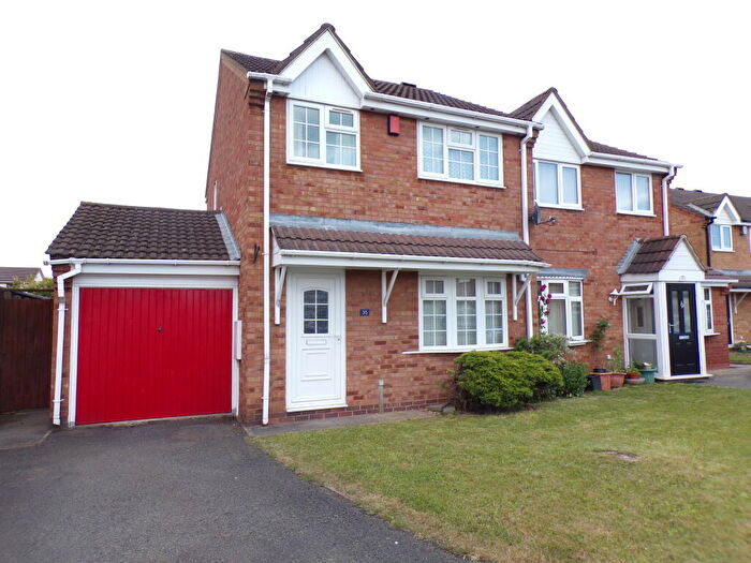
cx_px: 376
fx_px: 521
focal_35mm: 24
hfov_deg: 71.6
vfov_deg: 56.8
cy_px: 282
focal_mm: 4.3
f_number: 4.3
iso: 80
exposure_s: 1/110
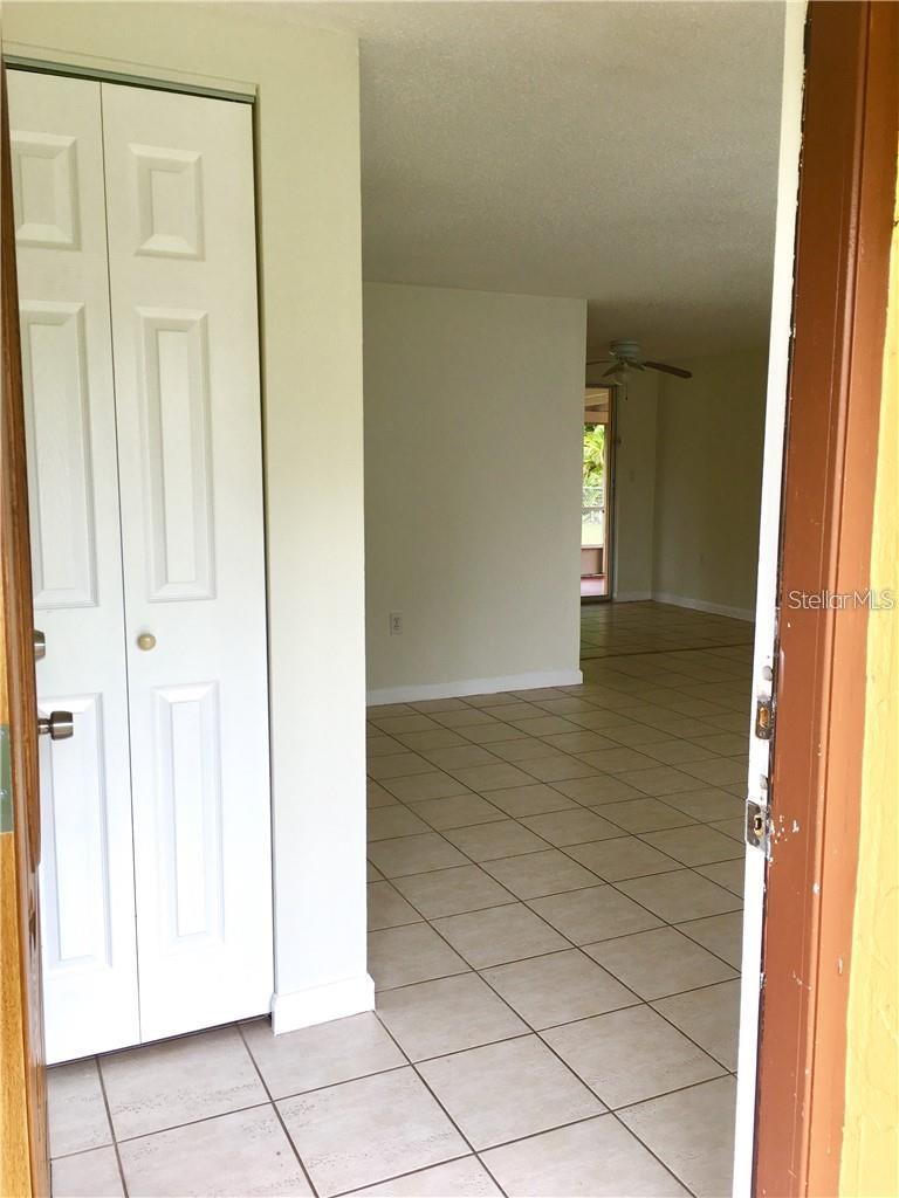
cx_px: 450
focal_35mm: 29
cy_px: 599
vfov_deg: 61.7
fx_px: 1004
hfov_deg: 48.2
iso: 25
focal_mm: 4.15
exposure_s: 1/136
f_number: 2.2
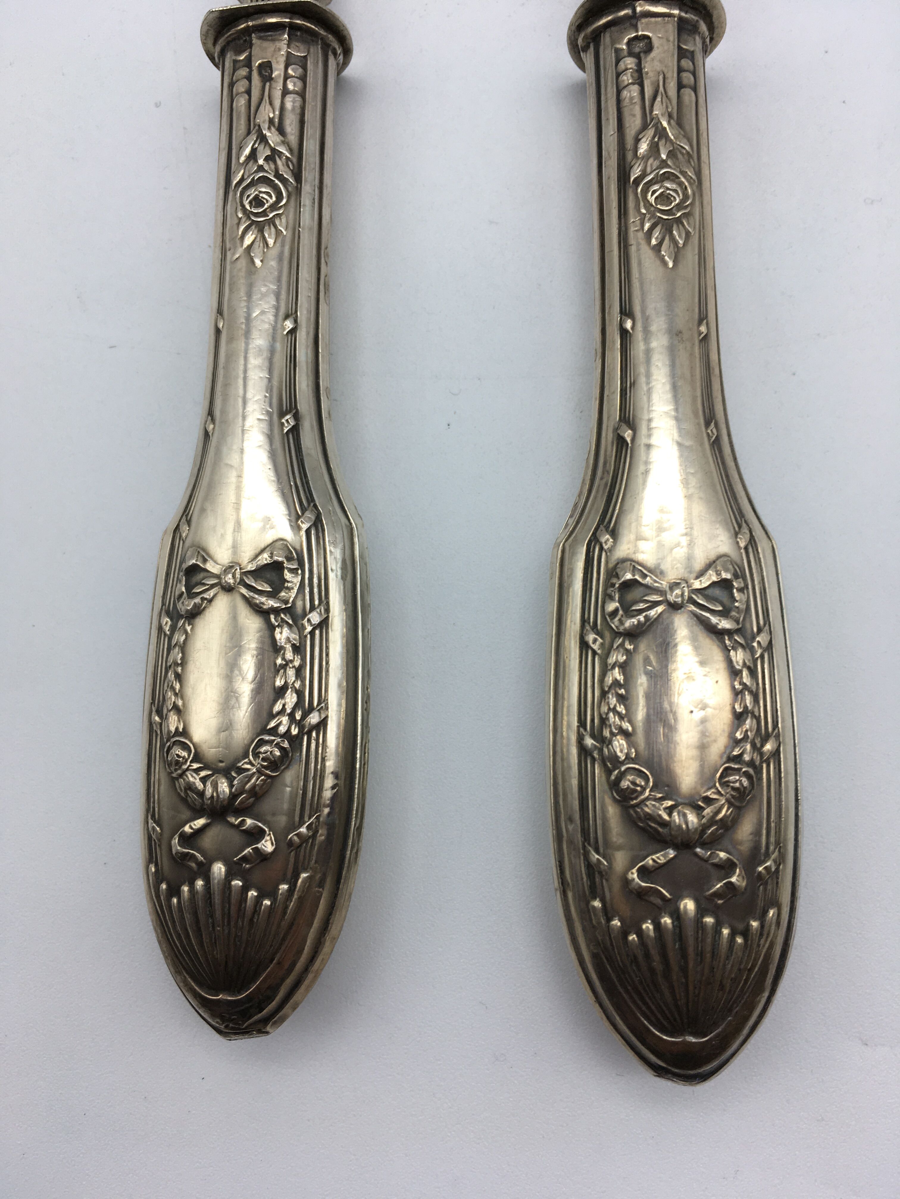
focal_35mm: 29
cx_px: 450
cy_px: 600
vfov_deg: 61.7
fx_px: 1005
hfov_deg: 48.2
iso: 25
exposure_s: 1/195
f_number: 2.2
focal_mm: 4.15
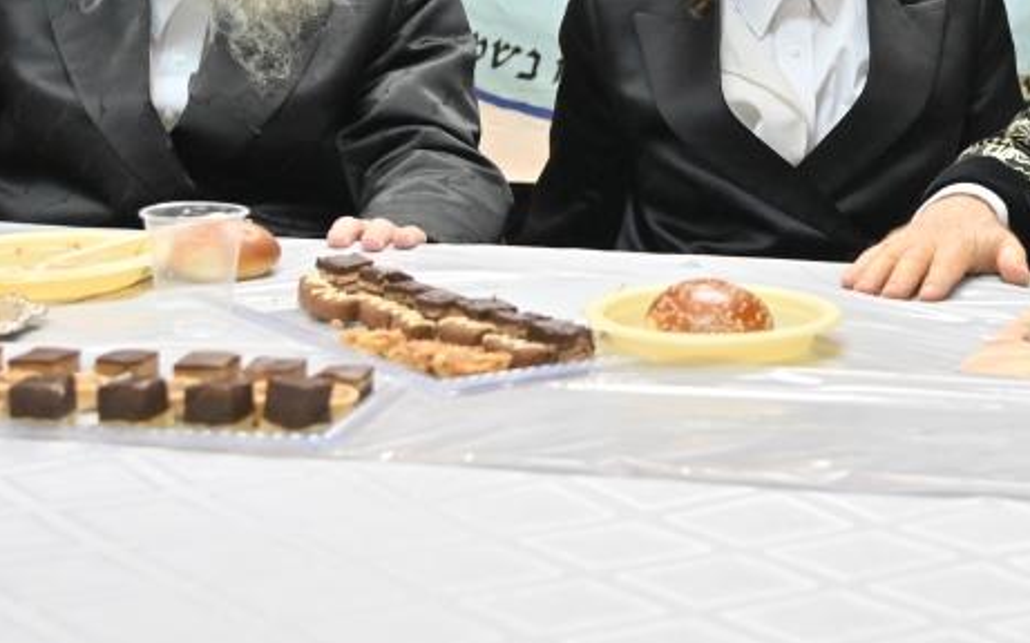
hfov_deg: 23.8
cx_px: 782
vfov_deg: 14.8
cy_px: -61
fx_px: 2414
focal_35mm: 86
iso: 2000
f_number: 4
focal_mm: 38
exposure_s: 1/160
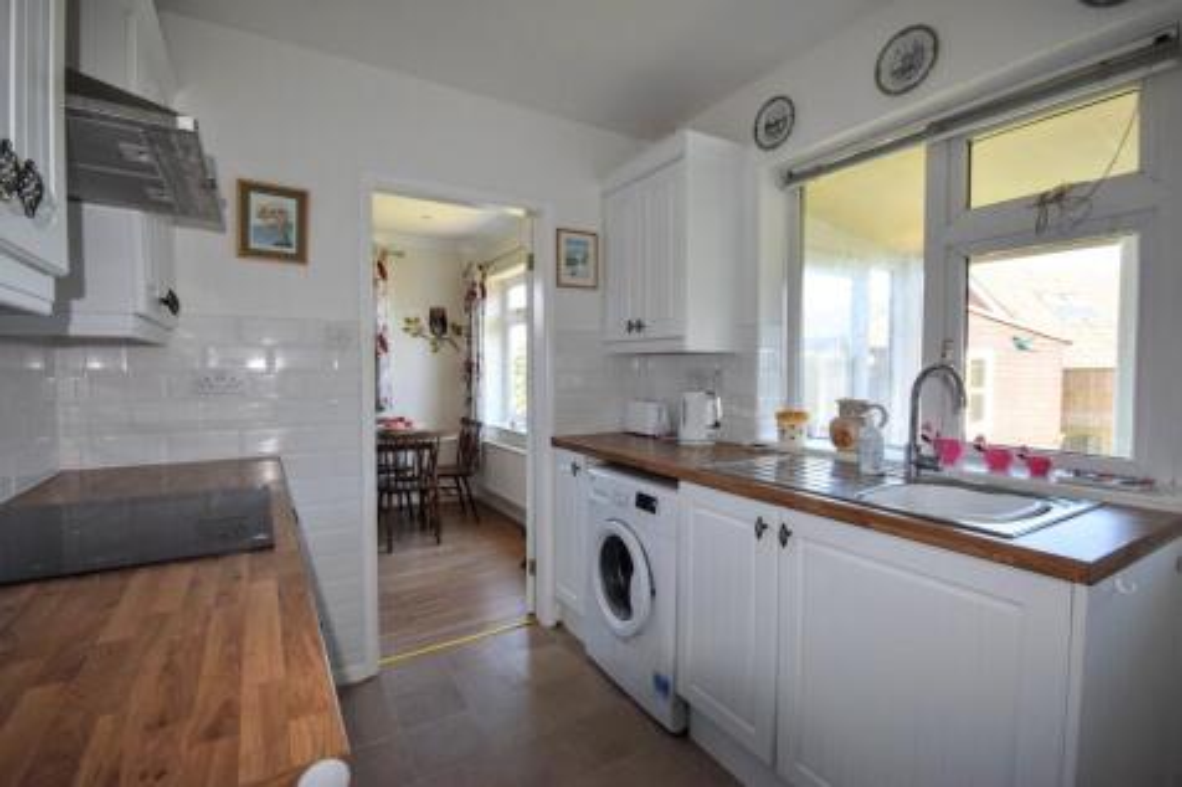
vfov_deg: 77.3
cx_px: 591
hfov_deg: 100.4
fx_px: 492
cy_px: 394
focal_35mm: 15
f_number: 5.6
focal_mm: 10
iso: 720
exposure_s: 1/125
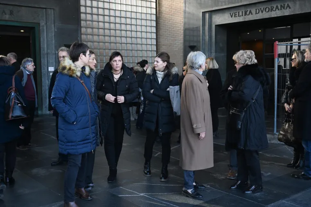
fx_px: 354
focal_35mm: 41
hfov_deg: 47.4
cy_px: 104
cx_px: 156
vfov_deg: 32.6
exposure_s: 1/200
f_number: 6.3
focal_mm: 41
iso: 640
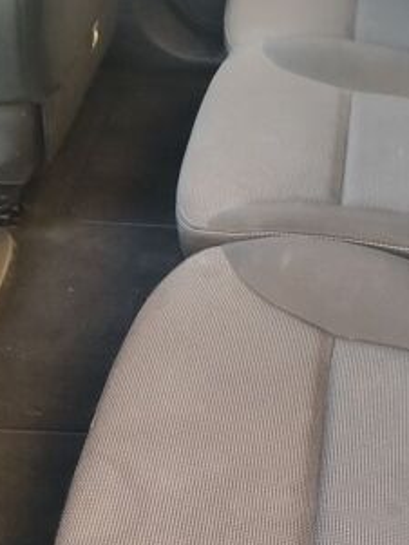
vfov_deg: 35.8
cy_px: 187
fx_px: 834
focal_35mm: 53
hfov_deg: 26.7
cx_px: 364
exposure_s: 1/50
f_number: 1.89
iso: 399
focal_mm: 5.43
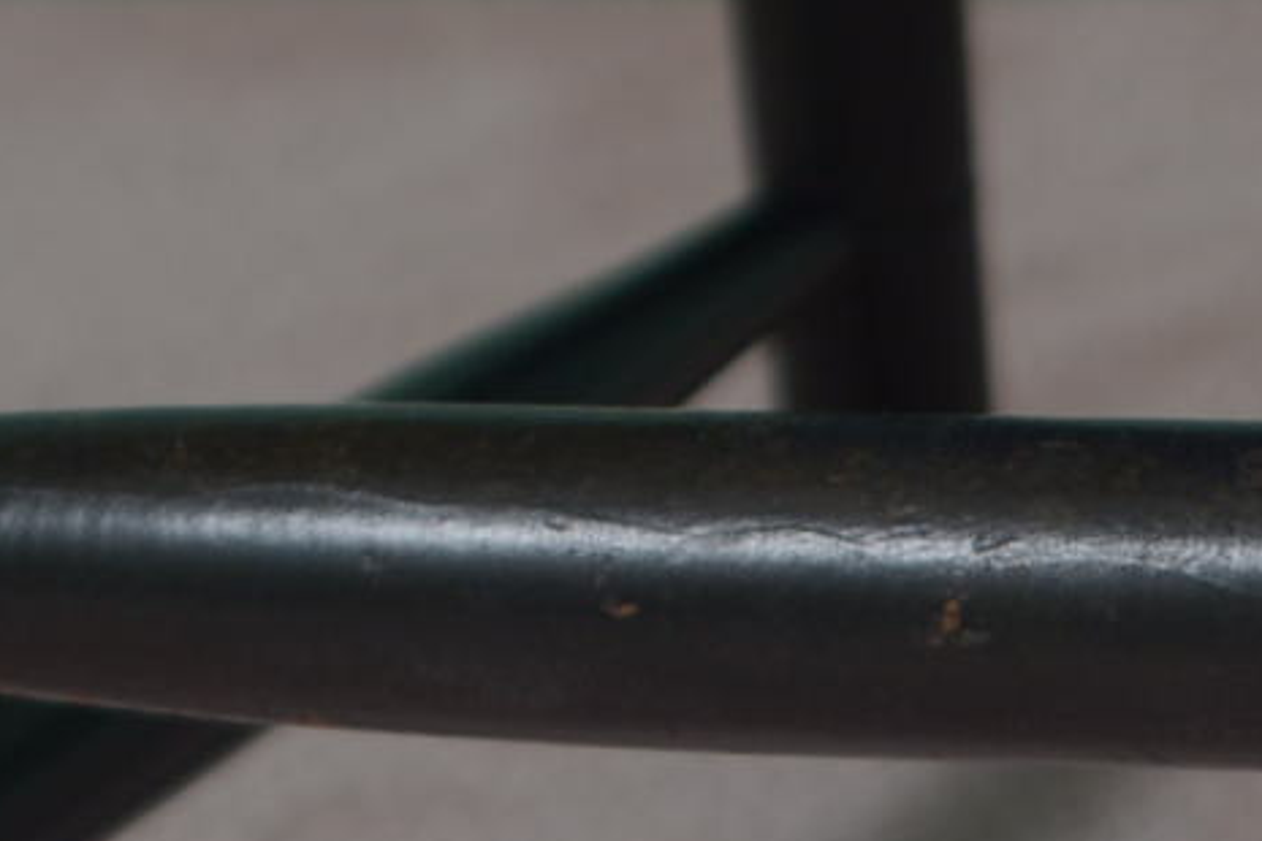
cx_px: 2011
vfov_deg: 5.6
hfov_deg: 8.2
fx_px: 8623
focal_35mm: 246
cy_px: 719
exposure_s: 1/160
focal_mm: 38
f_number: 5
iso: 400
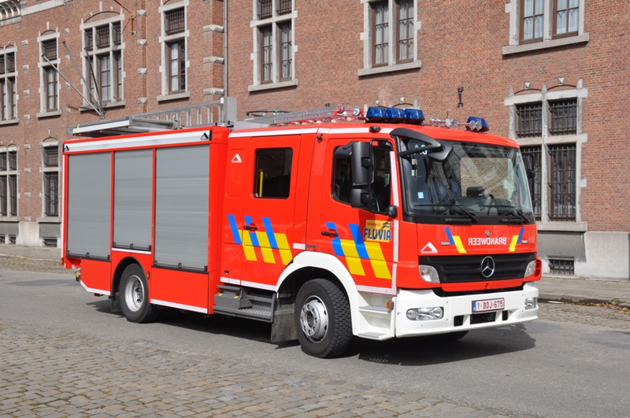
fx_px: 839
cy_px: 209
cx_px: 315
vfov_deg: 28.0
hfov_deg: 41.2
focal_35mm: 48
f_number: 9.5
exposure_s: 1/350
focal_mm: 32
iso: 200
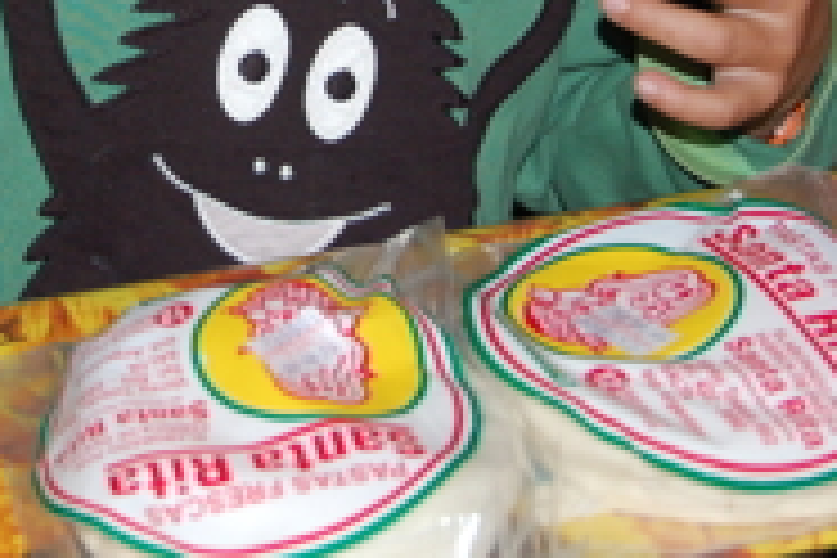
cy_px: -108
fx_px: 3615
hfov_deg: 13.1
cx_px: 36
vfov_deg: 8.7
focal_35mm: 155
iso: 400
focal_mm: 35
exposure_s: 1/60
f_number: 4.5
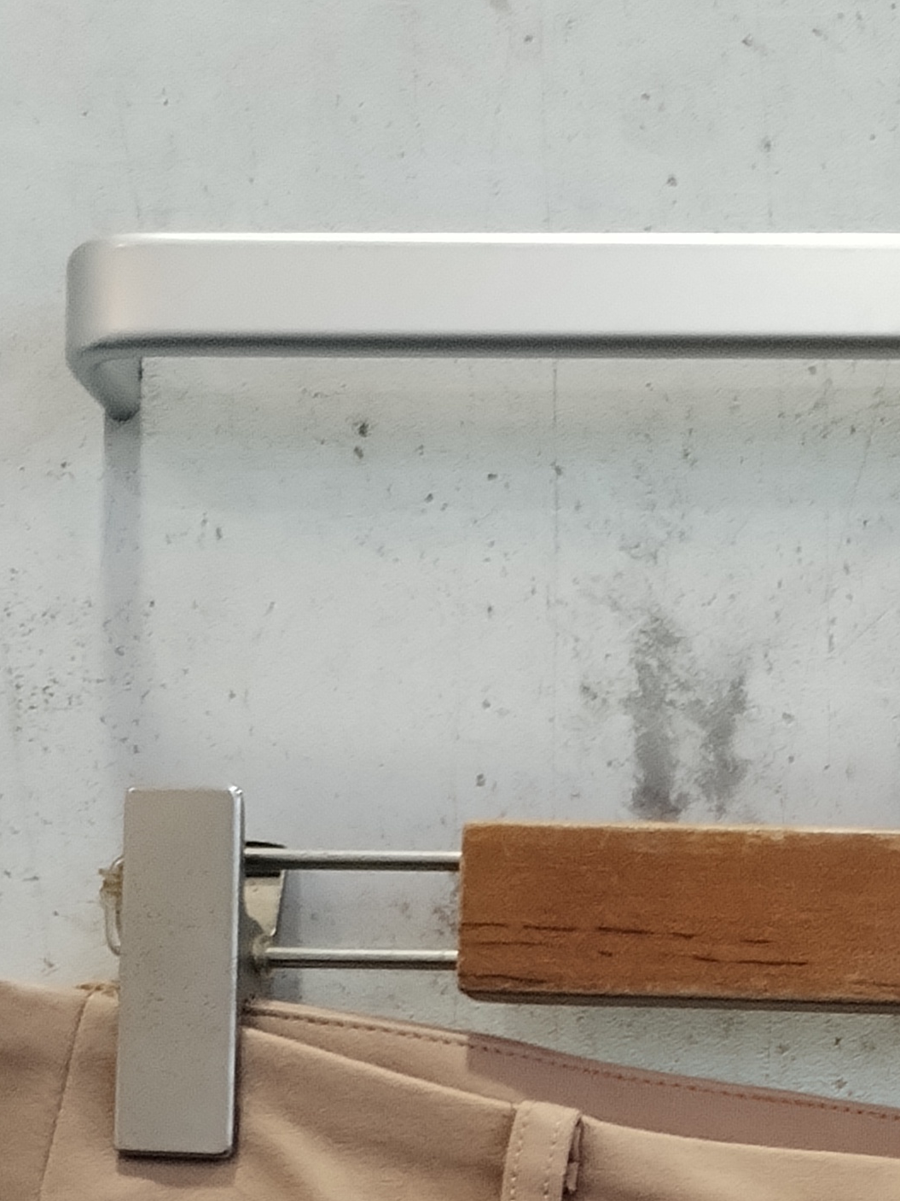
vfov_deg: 18.6
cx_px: 1082
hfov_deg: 15.0
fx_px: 3294
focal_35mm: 95
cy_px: 1729
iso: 645
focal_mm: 4.75
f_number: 1.8
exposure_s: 1/33.3
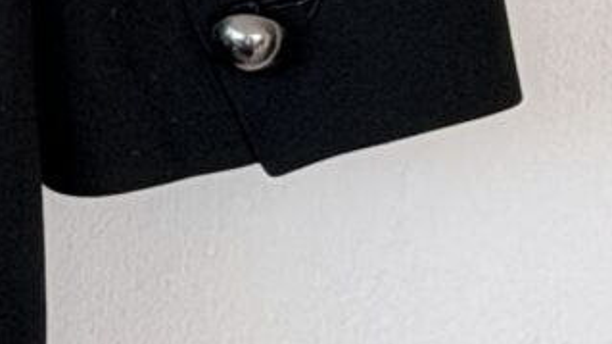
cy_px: -717
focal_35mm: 420
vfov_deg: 2.8
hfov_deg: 5.0
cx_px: -813
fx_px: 6812
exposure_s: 1/177
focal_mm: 6.76
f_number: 1.78
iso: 64
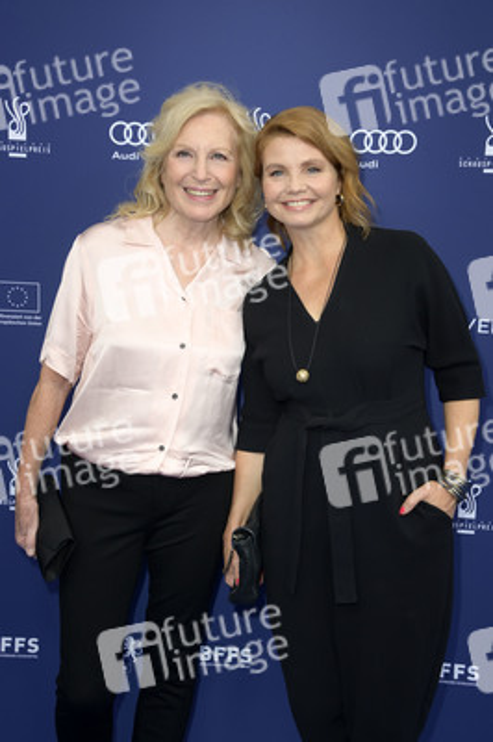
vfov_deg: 35.7
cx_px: 246
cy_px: 371
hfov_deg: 24.2
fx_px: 1152
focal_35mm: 56
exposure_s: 1/250
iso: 640
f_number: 6.3
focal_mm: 56
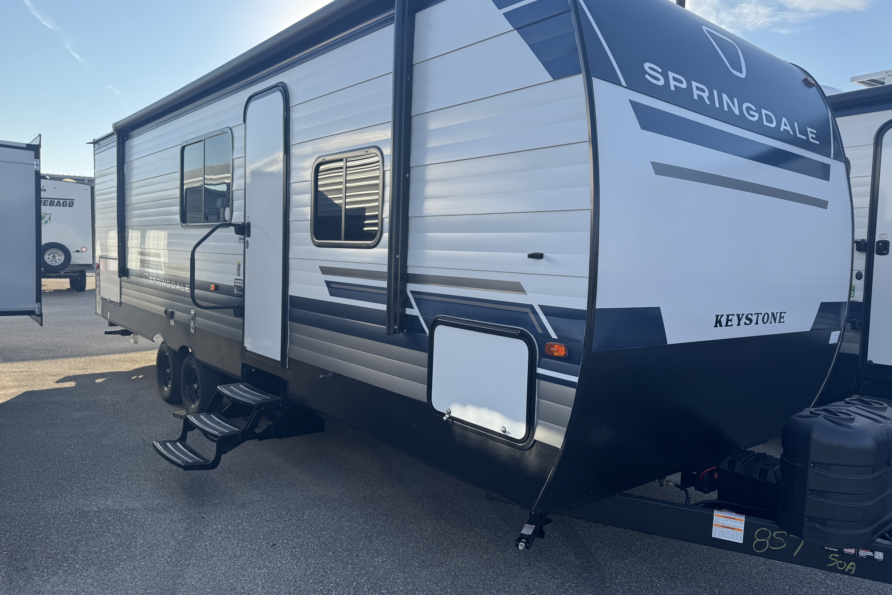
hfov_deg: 71.5
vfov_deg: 51.3
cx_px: 446
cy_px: 293
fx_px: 619
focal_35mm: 25
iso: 80
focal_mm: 6.76
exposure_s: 1/1923
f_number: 1.78
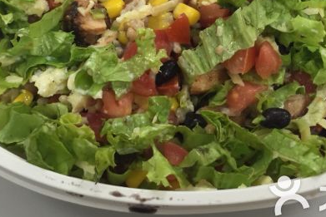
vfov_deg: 24.3
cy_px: 20
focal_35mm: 54
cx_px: 187
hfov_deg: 36.8
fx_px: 489
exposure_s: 1/33
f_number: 2.2
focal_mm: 4.15
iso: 80
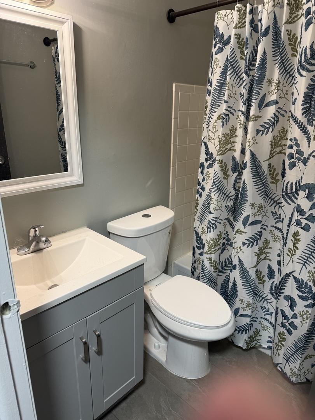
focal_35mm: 24
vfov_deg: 71.6
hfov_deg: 56.8
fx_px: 291
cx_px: 158
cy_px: 210
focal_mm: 6.76
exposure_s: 1/60
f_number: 1.78
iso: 160
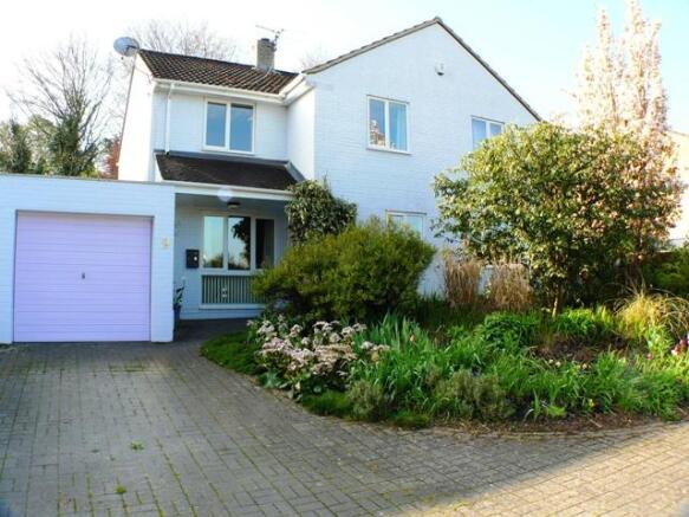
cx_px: 344
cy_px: 258
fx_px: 716
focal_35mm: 36
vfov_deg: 39.6
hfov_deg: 51.4
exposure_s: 1/160
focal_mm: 6
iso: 100
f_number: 4
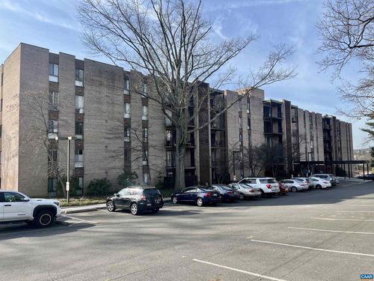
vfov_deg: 53.1
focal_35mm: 26
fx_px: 281
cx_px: 187
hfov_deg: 67.3
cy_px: 140
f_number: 1.6
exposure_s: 1/1890
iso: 50
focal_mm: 5.1
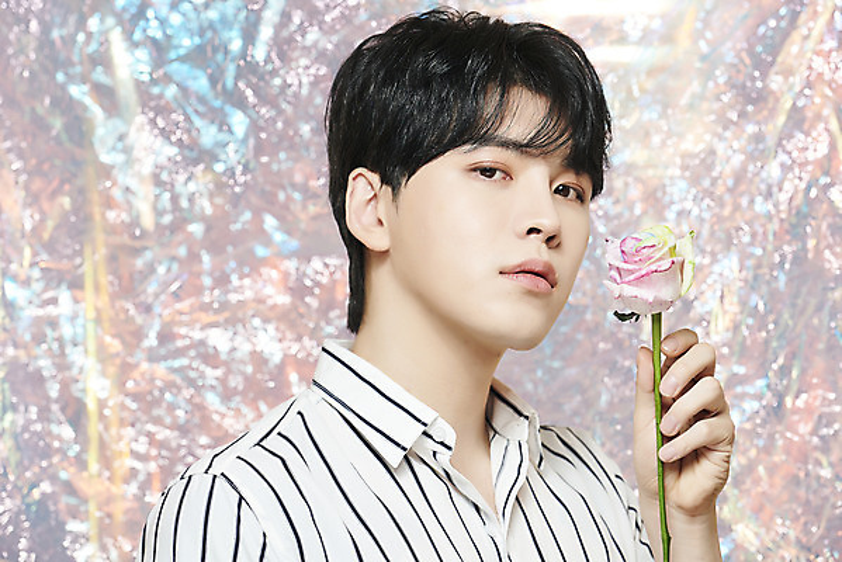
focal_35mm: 135
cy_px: 281
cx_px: 421
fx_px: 3159
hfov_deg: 15.2
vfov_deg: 10.2
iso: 64
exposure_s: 1/125
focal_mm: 135
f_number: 5.6
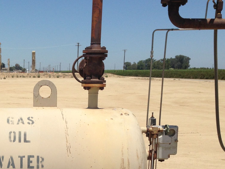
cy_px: 162
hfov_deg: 26.2
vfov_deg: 19.9
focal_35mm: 72
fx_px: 468
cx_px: 26
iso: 50
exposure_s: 1/2857
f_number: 2.4
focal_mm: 4.13
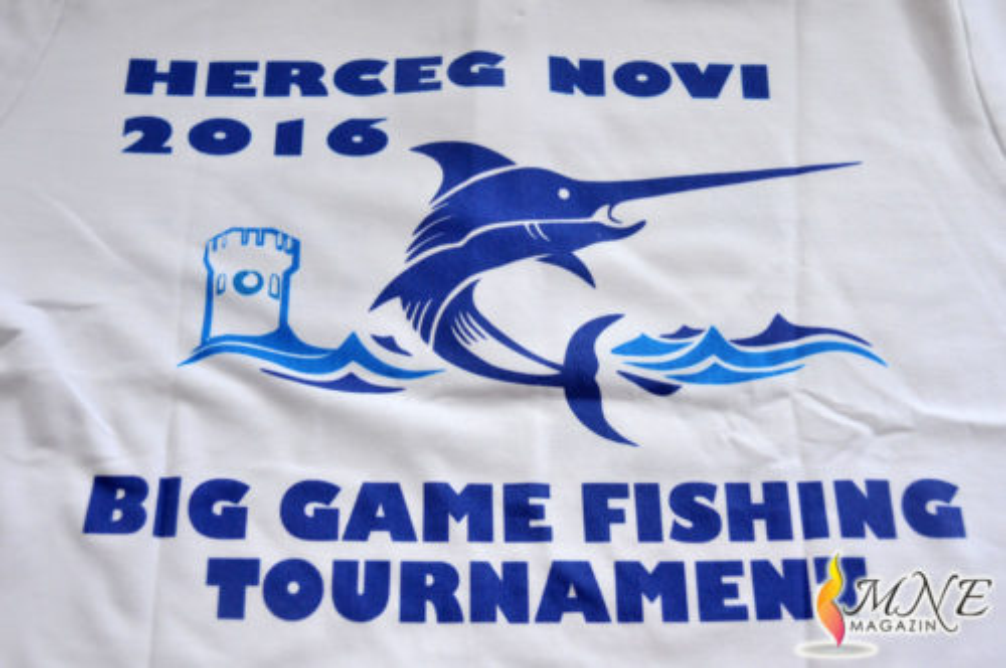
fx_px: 1423
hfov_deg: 38.9
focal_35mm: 51
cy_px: 334
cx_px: 503
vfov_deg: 26.4
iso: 800
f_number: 4.2
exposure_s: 1/320
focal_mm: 34
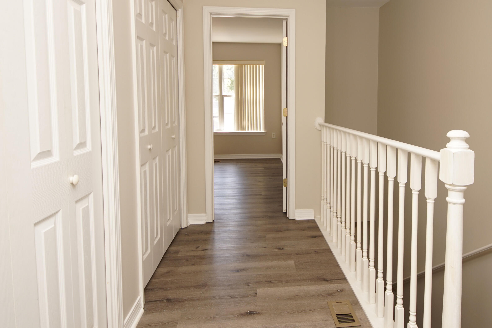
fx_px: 314
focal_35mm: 23
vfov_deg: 54.7
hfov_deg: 75.1
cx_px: 299
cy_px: 129
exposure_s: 1/60
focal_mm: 12
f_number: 4.5
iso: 250
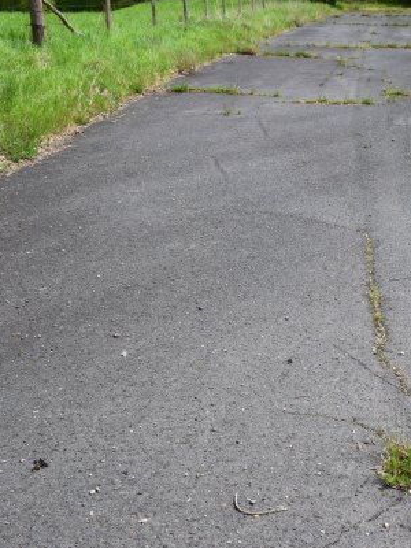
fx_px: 839
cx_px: 416
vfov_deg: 36.2
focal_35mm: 53
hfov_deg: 26.0
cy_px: 277
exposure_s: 1/400
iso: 400
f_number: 11
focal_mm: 24
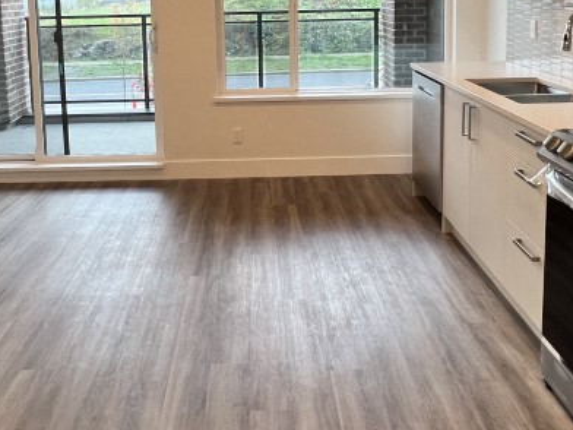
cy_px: 56
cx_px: 248
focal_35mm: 34
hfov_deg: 53.8
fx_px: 563
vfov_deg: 39.3
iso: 100
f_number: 1.8
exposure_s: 1/120
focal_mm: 1.57
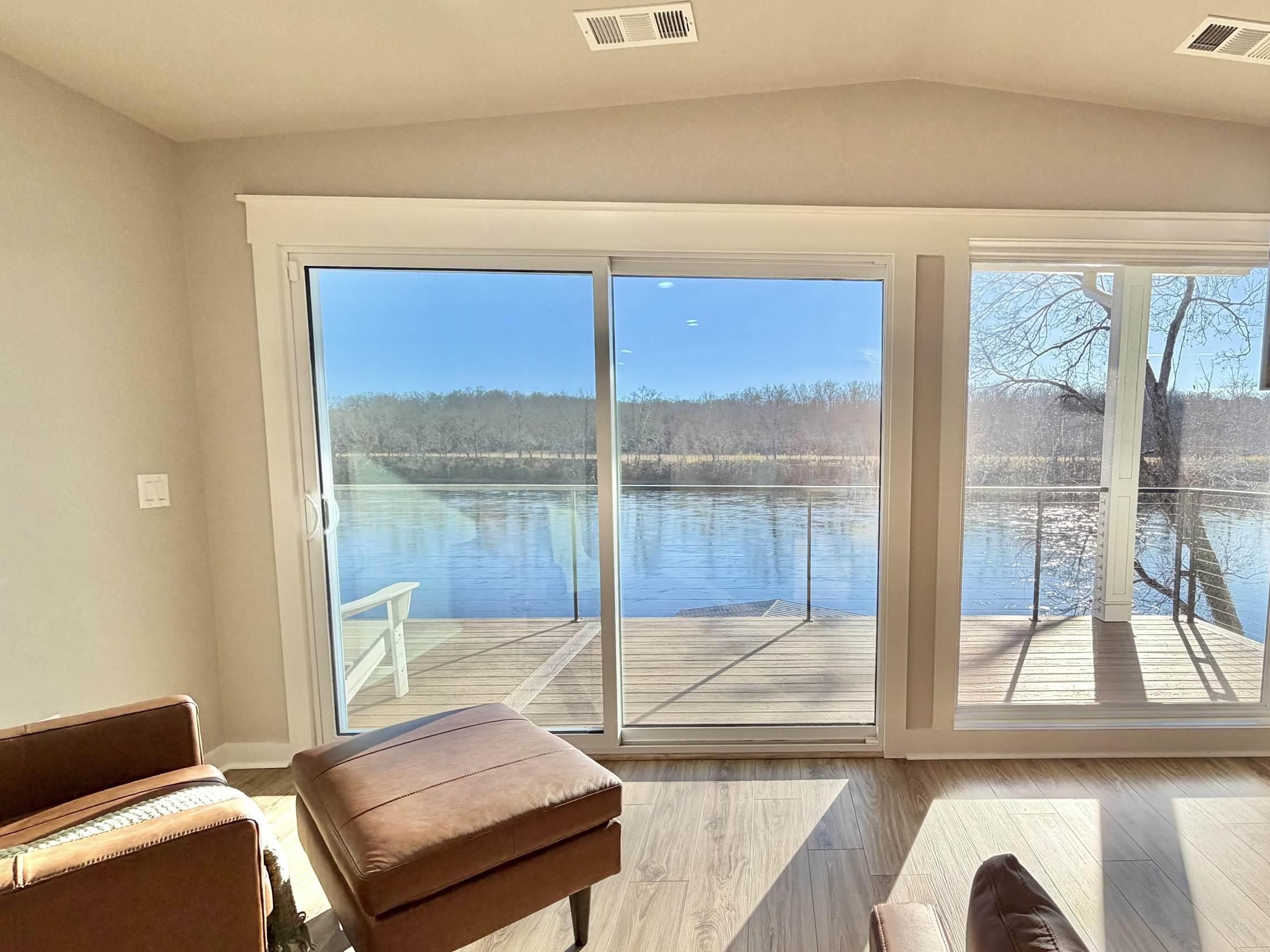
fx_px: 697
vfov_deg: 68.5
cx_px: 806
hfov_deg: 82.8
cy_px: 521
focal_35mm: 19
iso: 64
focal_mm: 2.22
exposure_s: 1/472
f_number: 2.2
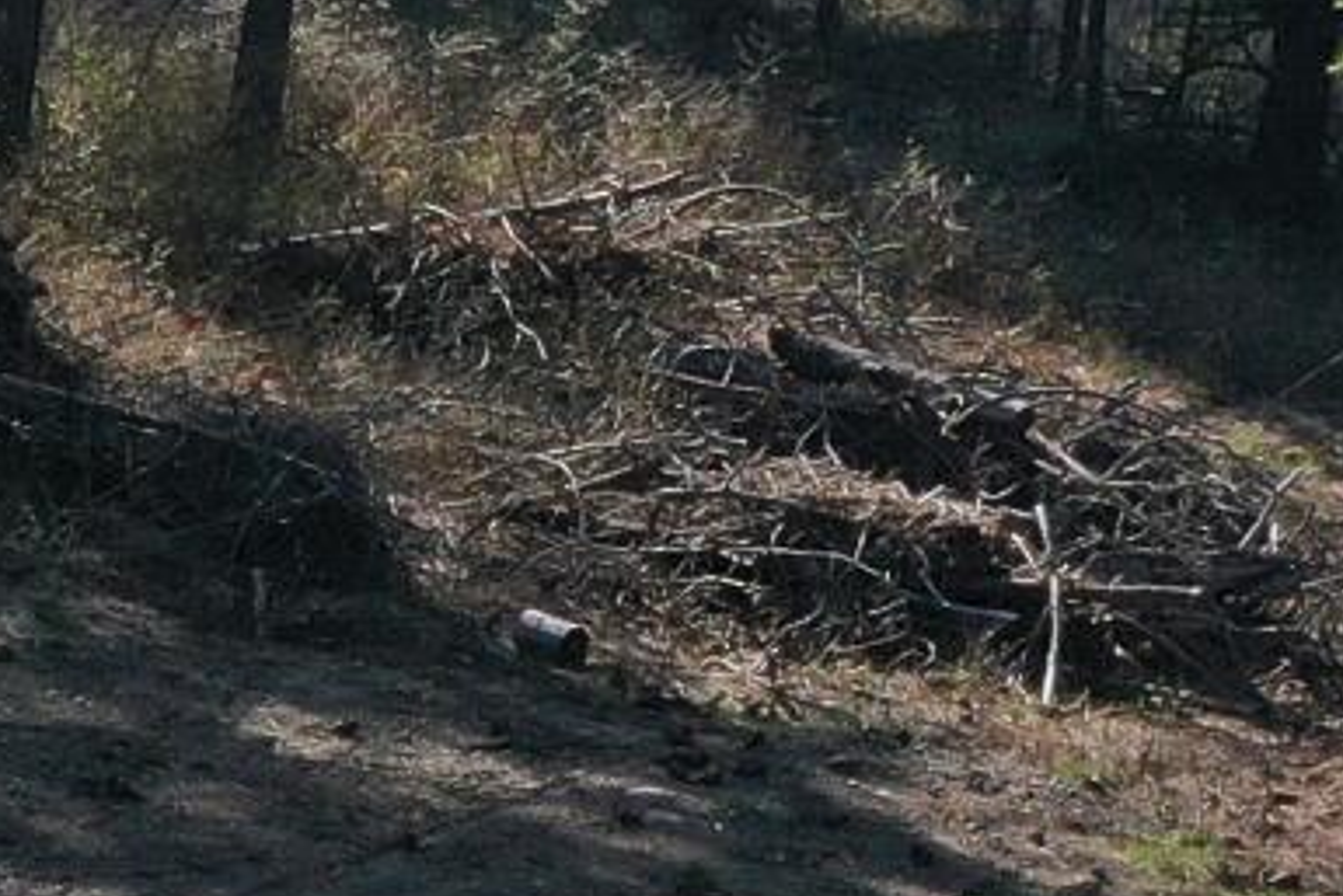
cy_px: 805
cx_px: -1095
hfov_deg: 9.0
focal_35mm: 218
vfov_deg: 6.3
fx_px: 8135
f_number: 5
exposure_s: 1/320
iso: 100
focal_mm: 10.26
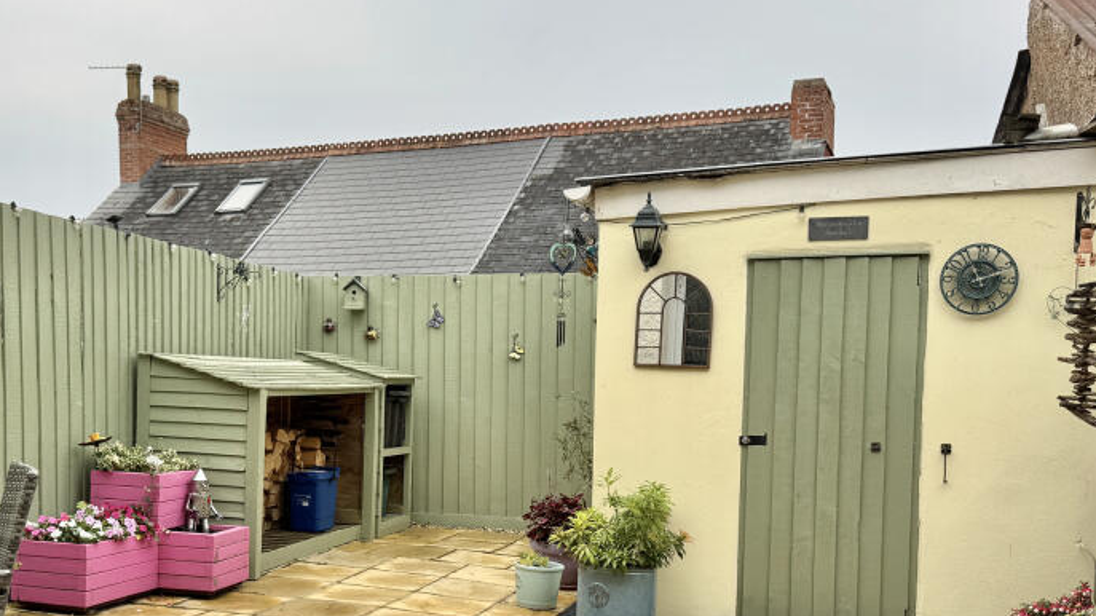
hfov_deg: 51.0
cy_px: 442
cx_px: 405
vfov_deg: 30.0
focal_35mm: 39
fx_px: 1133
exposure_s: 1/2105
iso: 80
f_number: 1.78
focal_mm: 6.76
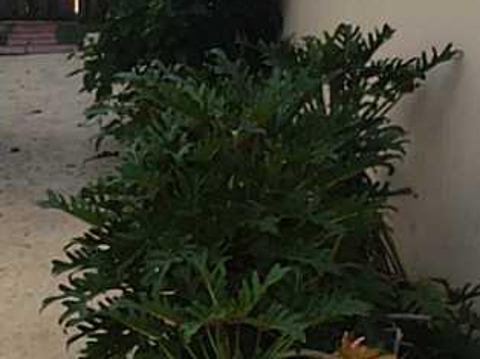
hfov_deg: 26.2
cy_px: 108
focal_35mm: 74
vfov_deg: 19.8
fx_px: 1025
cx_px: 159
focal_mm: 4.15
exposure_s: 1/746
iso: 32
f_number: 2.2
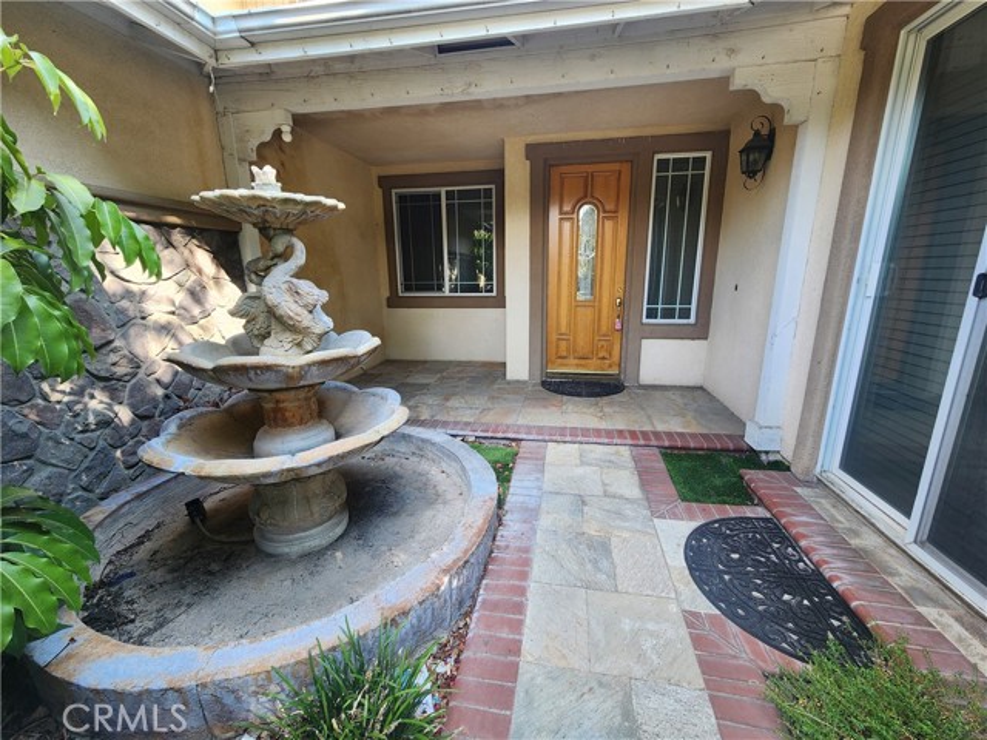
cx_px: 494
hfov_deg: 106.2
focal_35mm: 13
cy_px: 370
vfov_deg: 89.9
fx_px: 371
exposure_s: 1/120
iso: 80
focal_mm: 2.2
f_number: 2.2
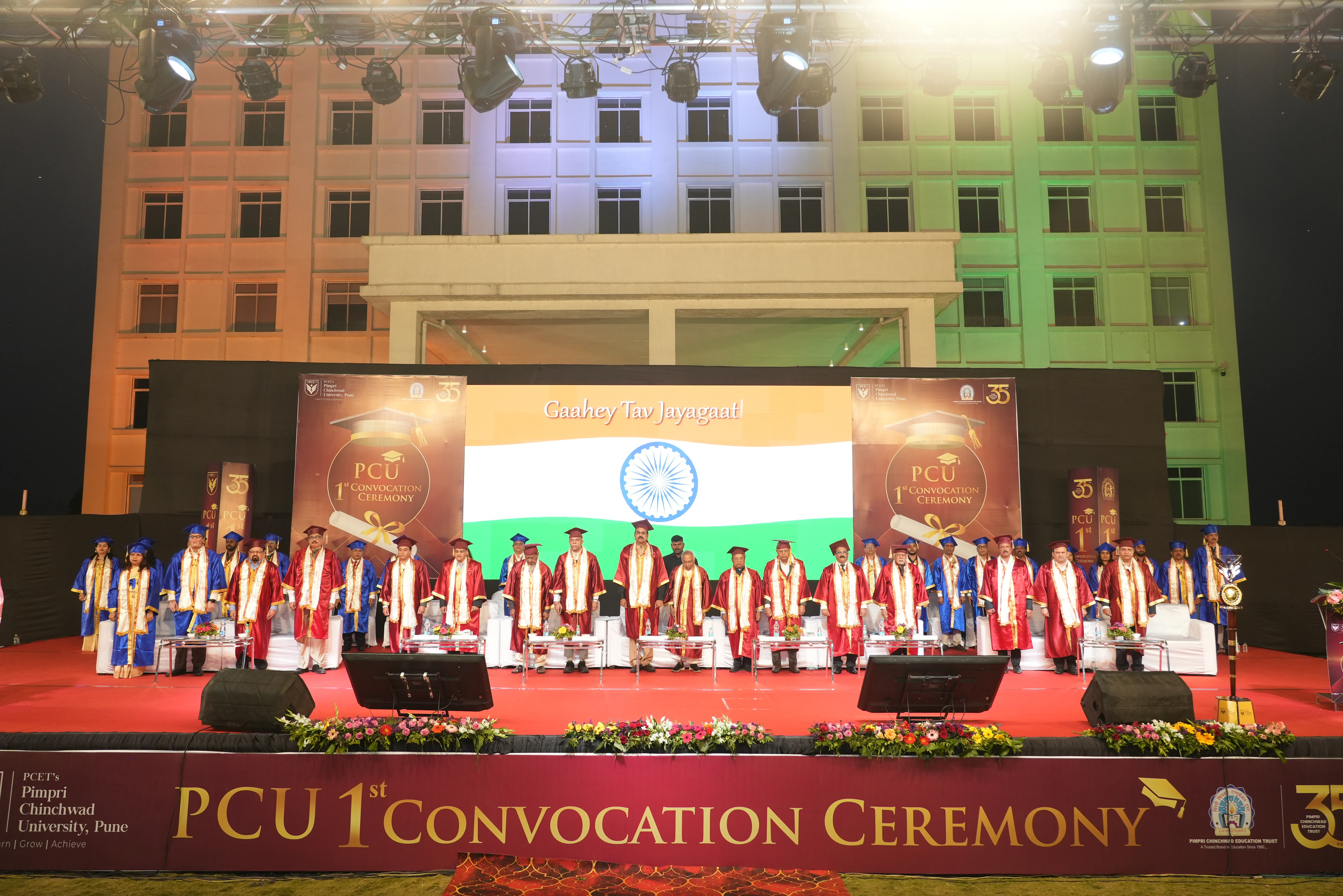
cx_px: 672
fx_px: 895
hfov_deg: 73.7
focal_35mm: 24
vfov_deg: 53.1
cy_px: 448
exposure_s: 1/125
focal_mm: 24
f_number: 4
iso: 1250
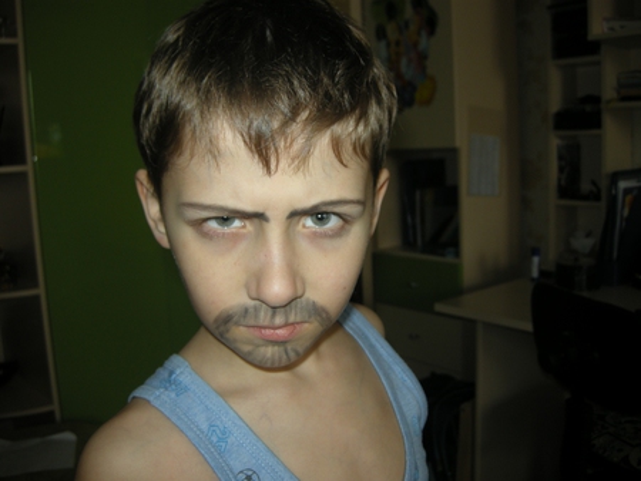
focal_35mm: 35
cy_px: 240
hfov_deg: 52.6
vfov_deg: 40.7
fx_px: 648
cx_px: 320
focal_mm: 7.5
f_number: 2.7
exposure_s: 1/30
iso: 64
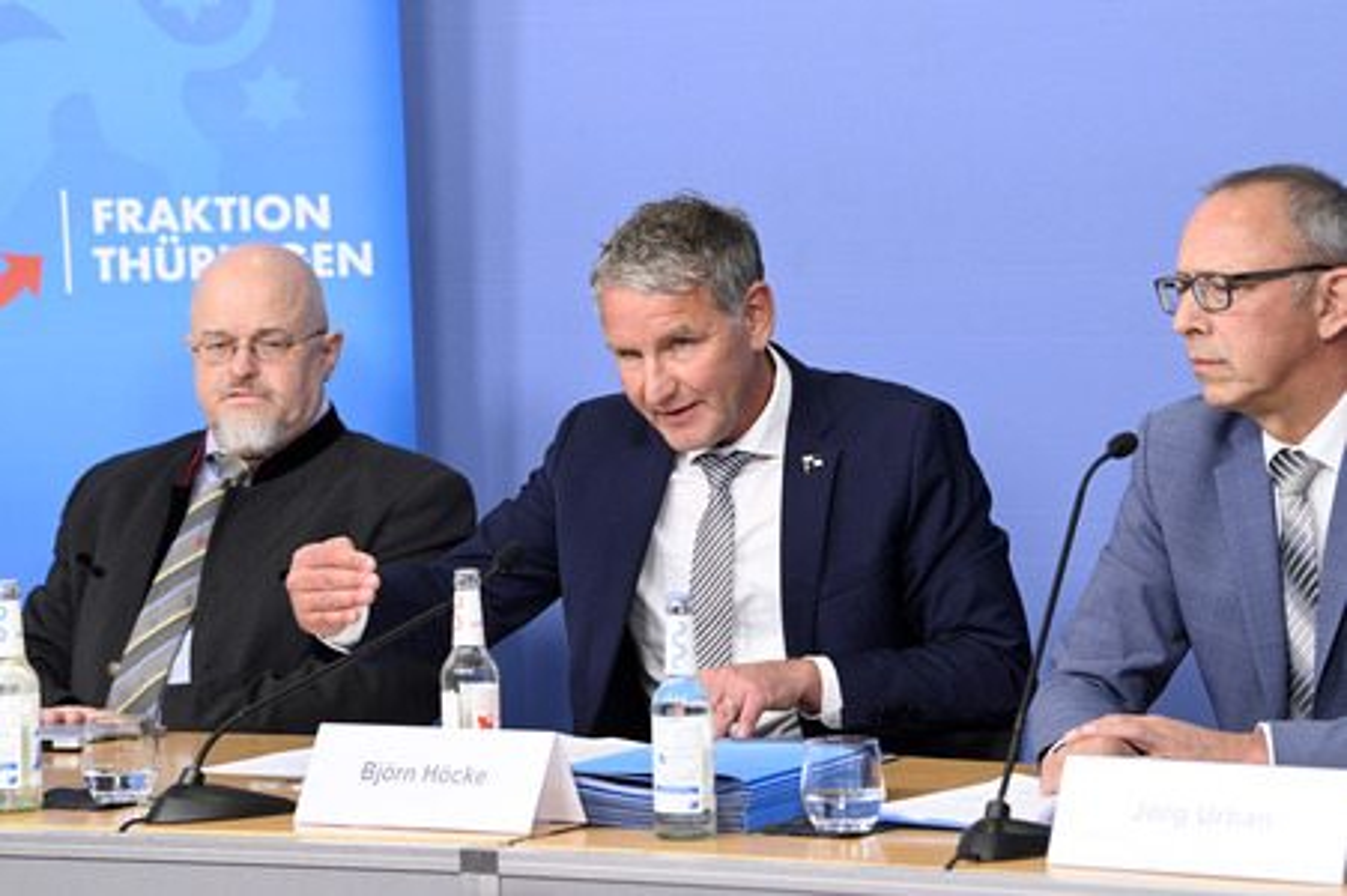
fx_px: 5608
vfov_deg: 9.1
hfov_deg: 13.7
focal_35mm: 150
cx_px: 674
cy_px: 448
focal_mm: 150
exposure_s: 1/400
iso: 3200
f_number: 5.6
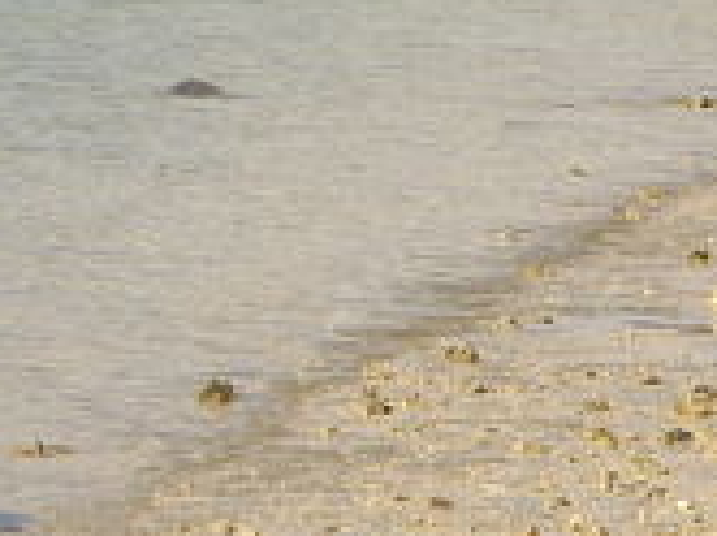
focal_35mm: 400
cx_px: -613
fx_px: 8273
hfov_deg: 4.9
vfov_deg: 3.7
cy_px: -6
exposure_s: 1/320
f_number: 5.1
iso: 50
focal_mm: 18.2
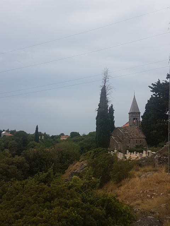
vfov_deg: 67.3
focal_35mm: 26
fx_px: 170
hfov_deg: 53.1
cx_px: 85
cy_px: 113
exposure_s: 1/2408
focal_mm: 4.2
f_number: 1.7
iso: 40
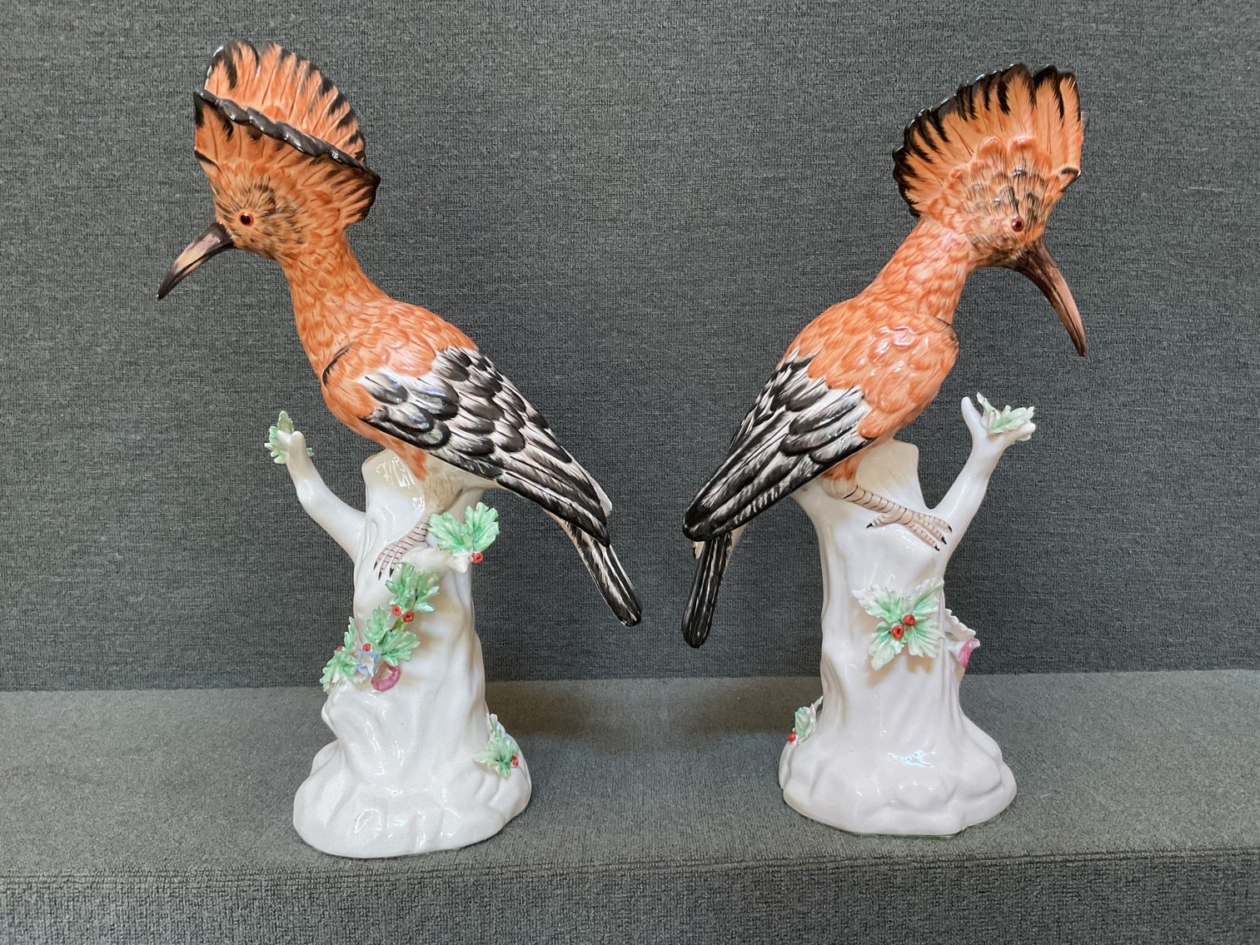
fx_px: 1056
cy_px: 472
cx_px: 630
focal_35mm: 29
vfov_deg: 48.2
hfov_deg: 61.7
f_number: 1.8
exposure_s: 1/60
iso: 200
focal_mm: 3
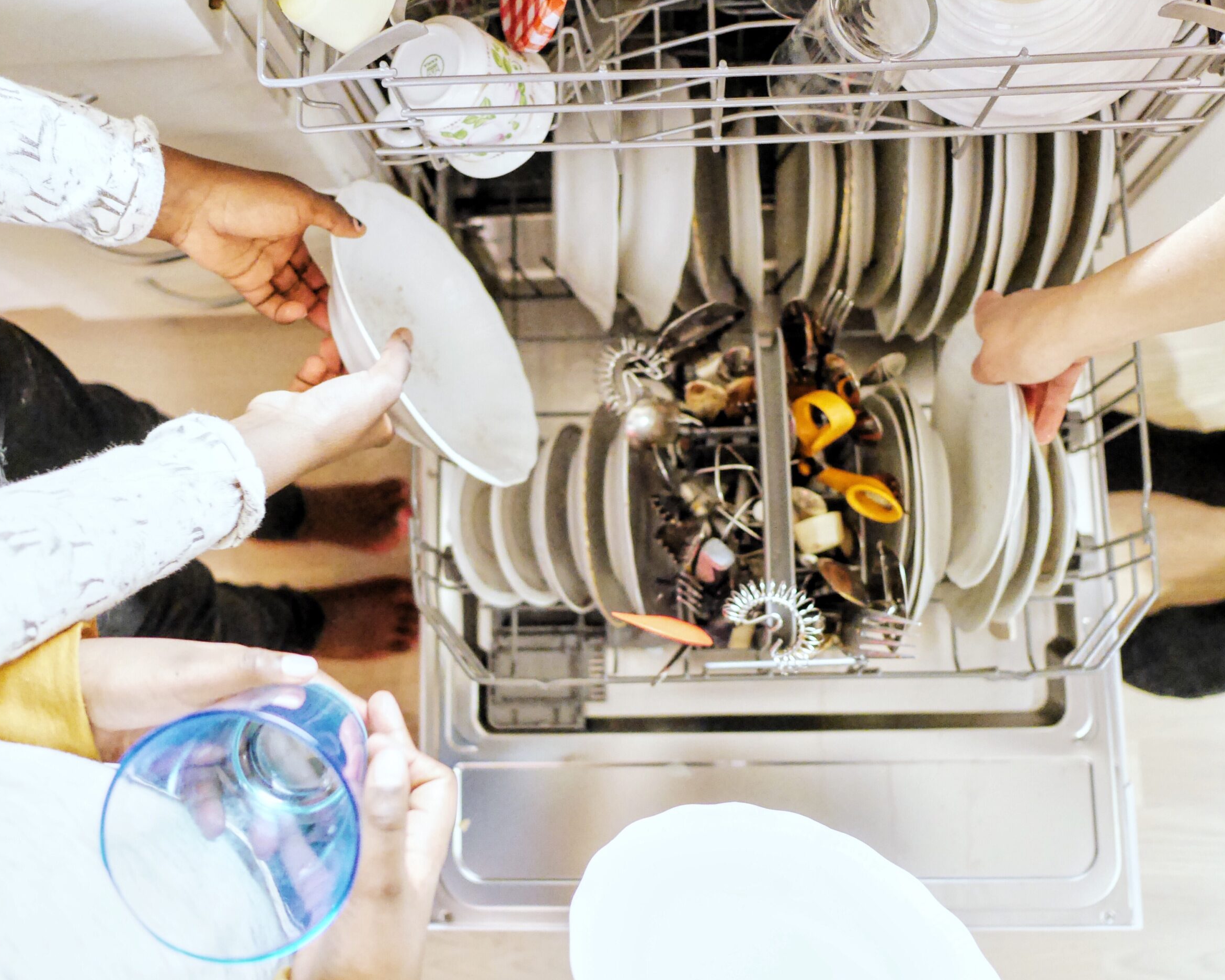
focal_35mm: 32
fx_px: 1160
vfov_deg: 45.8
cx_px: 594
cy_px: 489
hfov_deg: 55.6
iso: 1000
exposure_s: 1/60
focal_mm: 15
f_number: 1.7
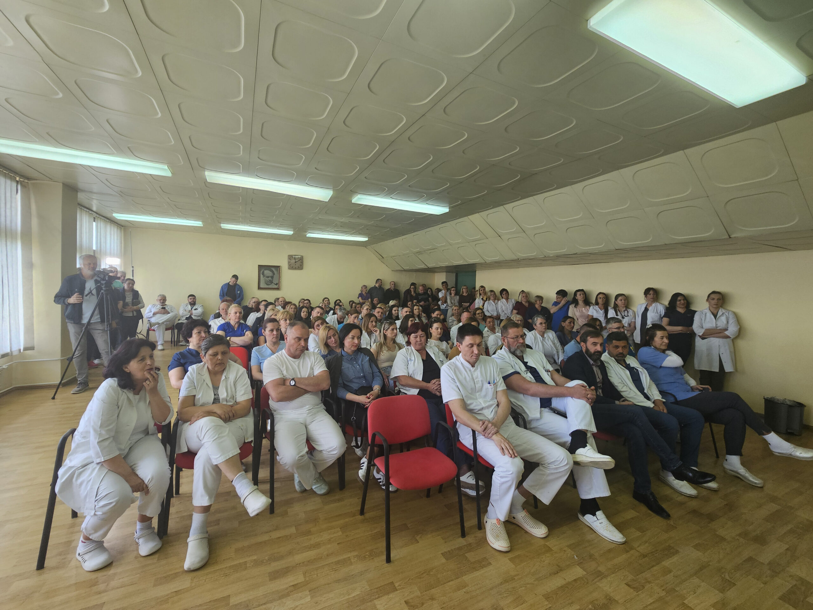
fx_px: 305
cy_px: 305
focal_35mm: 13
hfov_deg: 106.2
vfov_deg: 89.9
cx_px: 406
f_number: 2.2
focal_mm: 2.2
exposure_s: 1/50
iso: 64
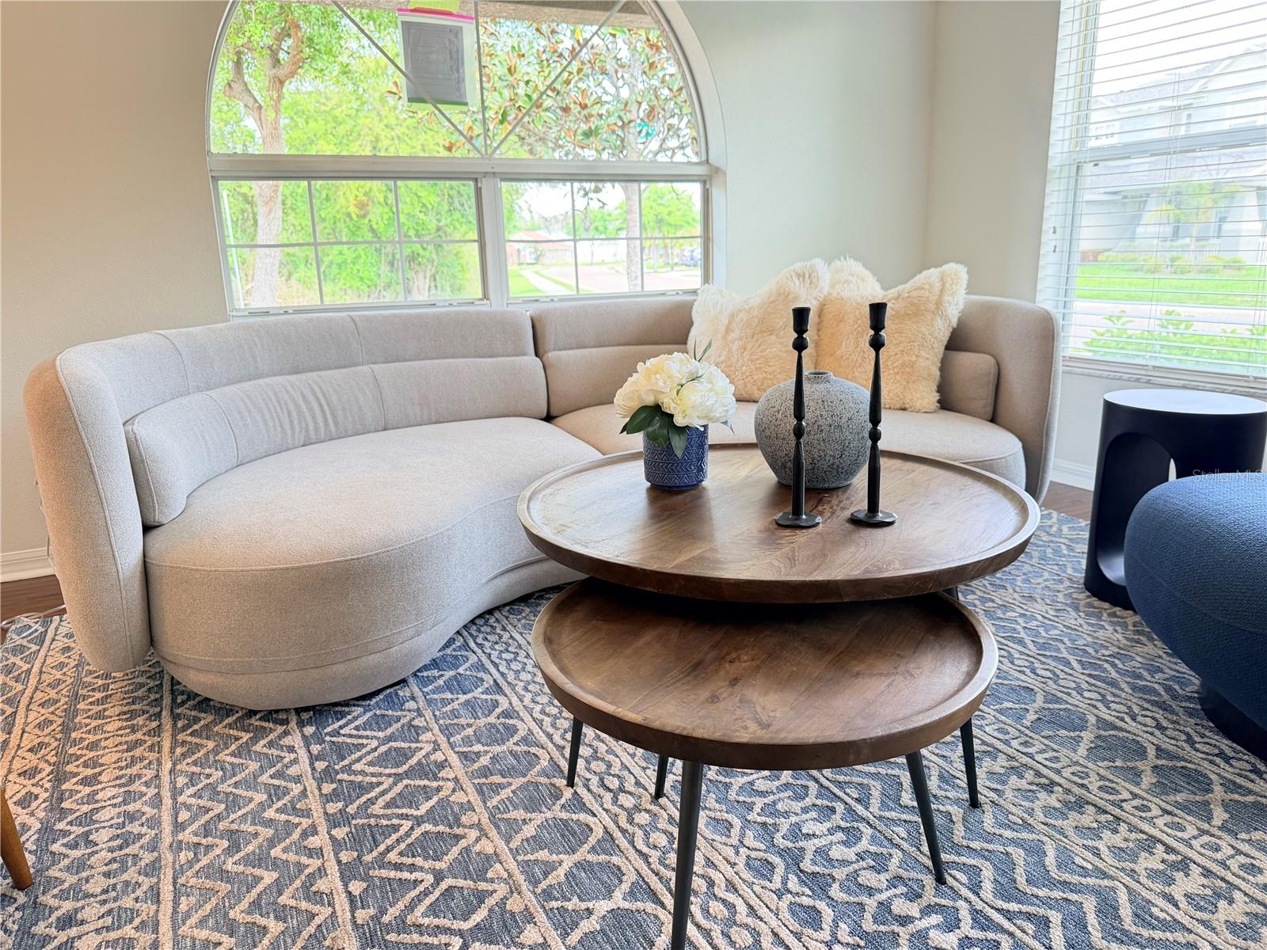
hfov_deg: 71.6
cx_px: 634
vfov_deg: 56.8
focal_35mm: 24
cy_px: 475
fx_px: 878
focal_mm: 6.76
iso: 250
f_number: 1.78
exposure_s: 1/60
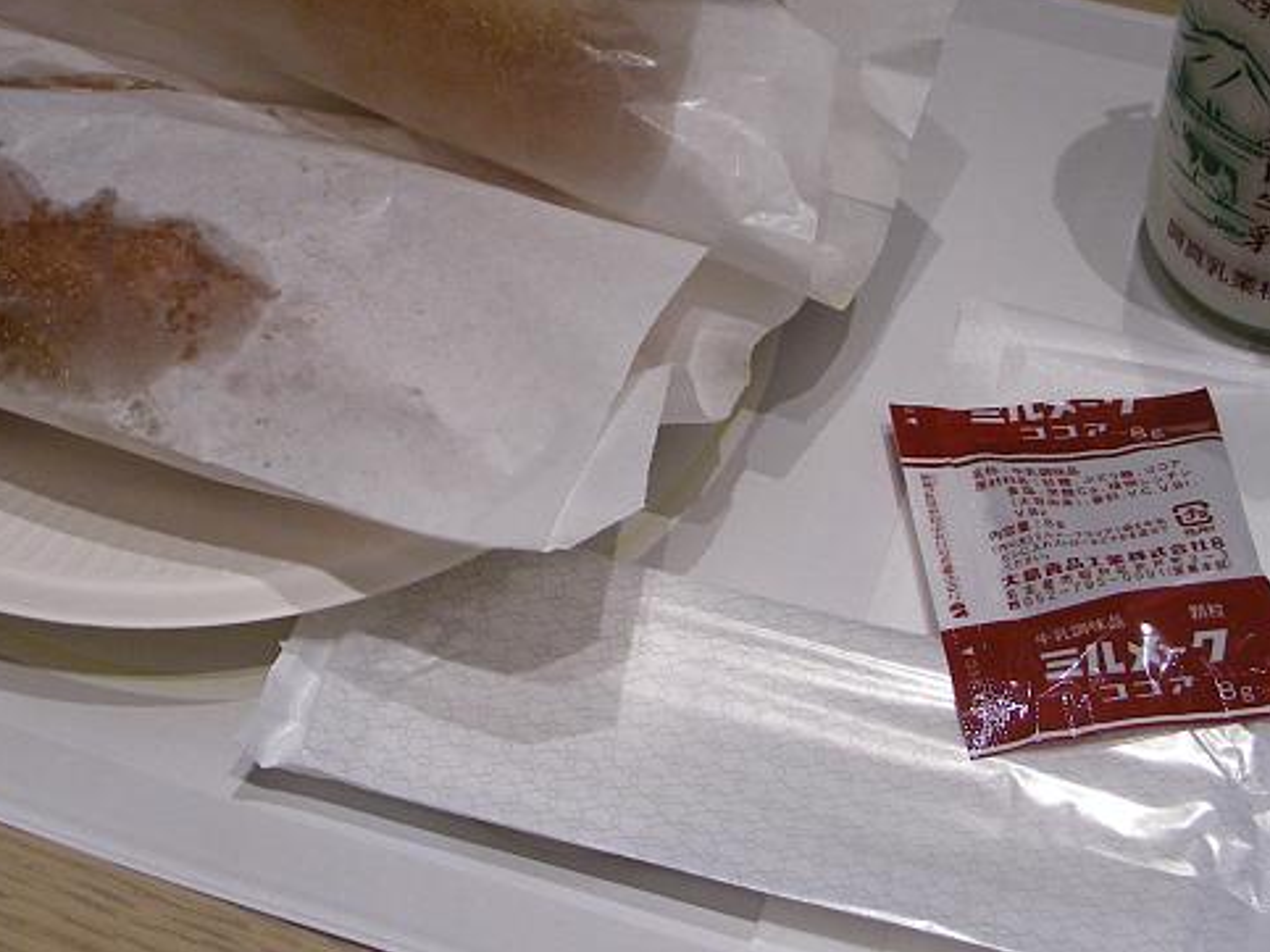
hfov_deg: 30.7
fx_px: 2311
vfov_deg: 23.0
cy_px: 229
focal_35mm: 63
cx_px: 576
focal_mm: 6.3
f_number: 3.5
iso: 127
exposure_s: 1/29.8
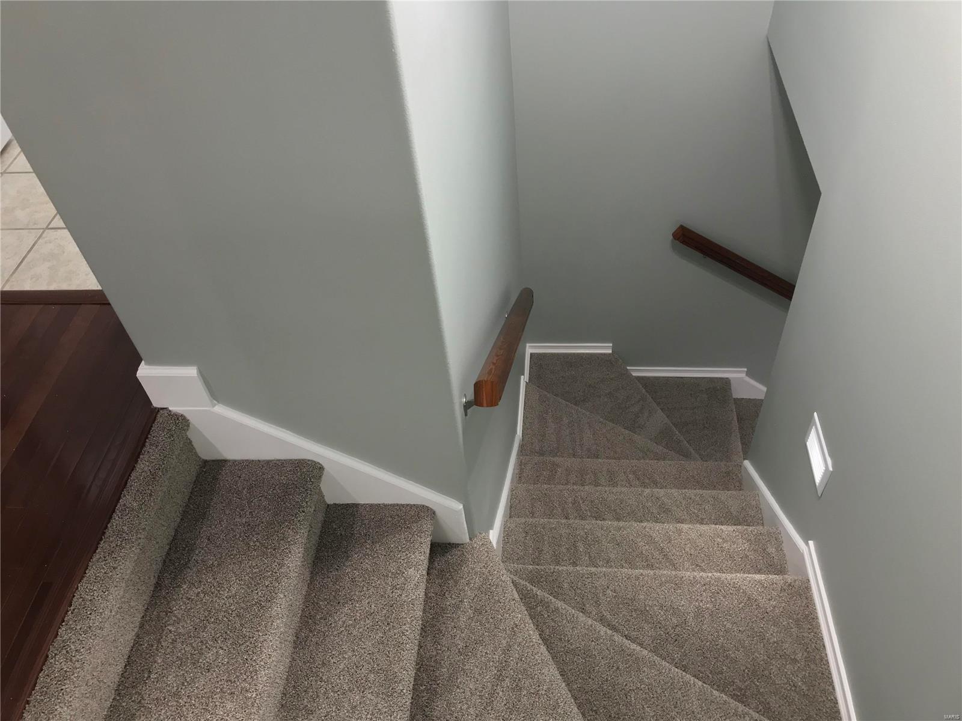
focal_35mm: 28
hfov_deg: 63.4
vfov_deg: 49.7
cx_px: 481
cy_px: 360
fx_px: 778
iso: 64
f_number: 1.8
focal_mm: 3.99
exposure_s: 1/30
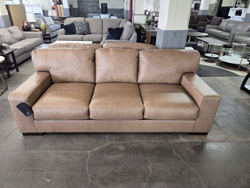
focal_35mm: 23
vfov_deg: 58.9
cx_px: 125
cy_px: 94
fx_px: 166
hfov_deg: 73.9
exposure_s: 1/120
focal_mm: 5.4
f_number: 1.8
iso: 500
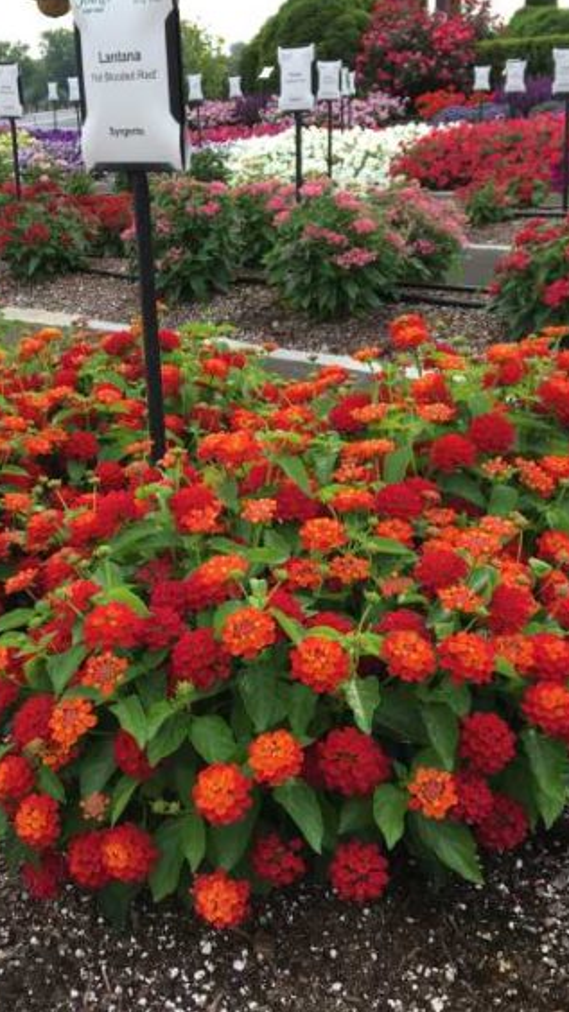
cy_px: 499
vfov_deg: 47.4
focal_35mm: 43
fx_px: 1154
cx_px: 235
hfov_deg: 27.7
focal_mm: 4.15
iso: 25
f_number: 2.2
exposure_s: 1/208
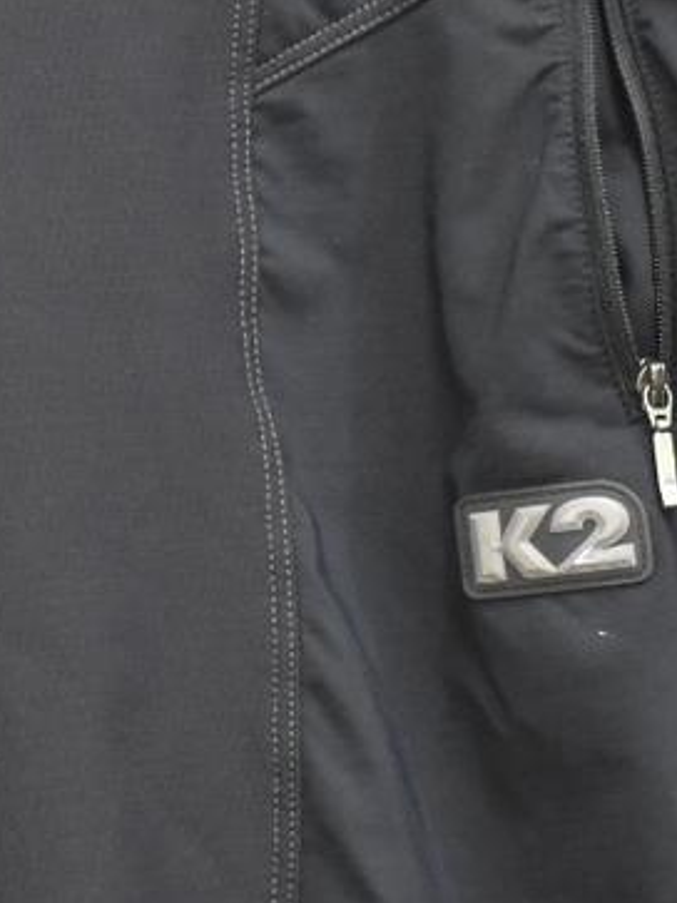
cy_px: 413
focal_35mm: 103
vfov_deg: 19.1
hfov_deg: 14.2
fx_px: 2687
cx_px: 45
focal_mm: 18
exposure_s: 1/60
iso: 2500
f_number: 3.5
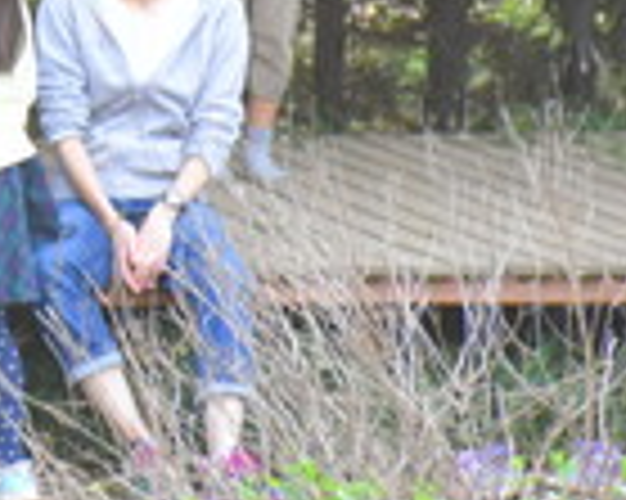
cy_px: -164
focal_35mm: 569
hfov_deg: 3.4
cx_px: -405
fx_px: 10535
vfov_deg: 2.7
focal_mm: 112
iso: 1250
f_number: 5.6
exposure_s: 1/80
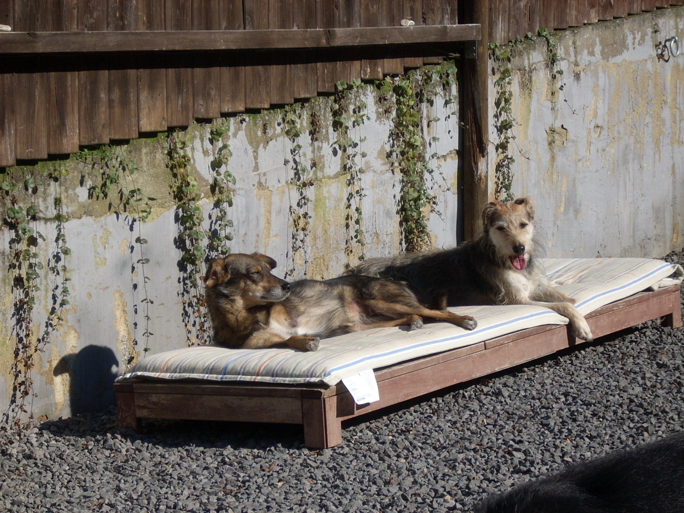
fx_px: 2233
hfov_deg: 17.4
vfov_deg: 13.1
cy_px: 256
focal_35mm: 113
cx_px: 342
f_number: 5.2
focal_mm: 18.6
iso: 64
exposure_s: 1/479
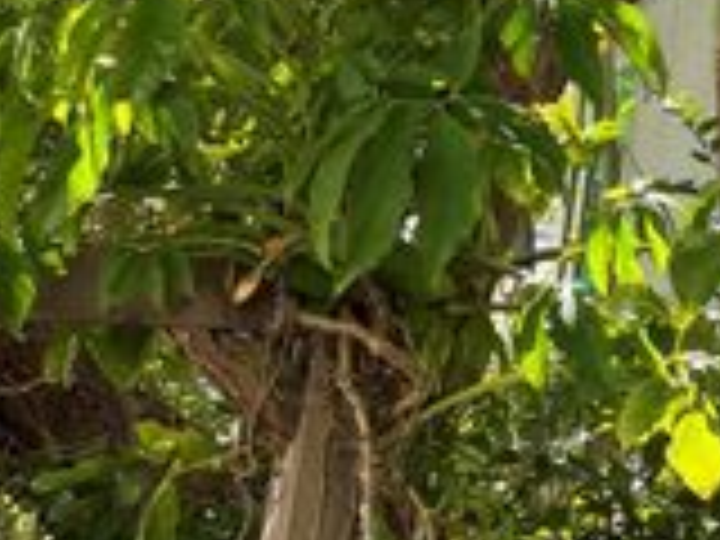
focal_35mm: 81
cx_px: 1048
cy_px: -88
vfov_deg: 17.5
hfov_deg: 20.9
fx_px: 1685
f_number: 1.6
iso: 32
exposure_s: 1/187
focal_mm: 4.2
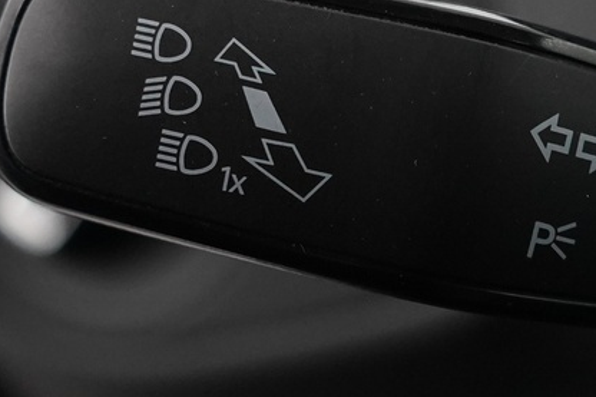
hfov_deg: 18.7
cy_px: 116
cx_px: 423
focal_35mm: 109
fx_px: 1804
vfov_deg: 12.5
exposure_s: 1/60
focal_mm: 28
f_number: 3.5
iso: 4000
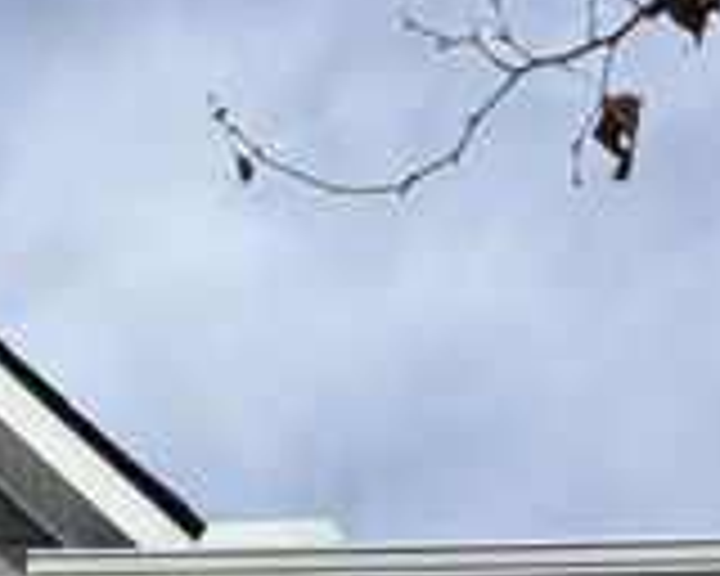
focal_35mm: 106
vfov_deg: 11.5
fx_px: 2259
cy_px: 1465
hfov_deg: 18.0
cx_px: 144
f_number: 1.6
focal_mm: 5.96
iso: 50
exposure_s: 1/3205
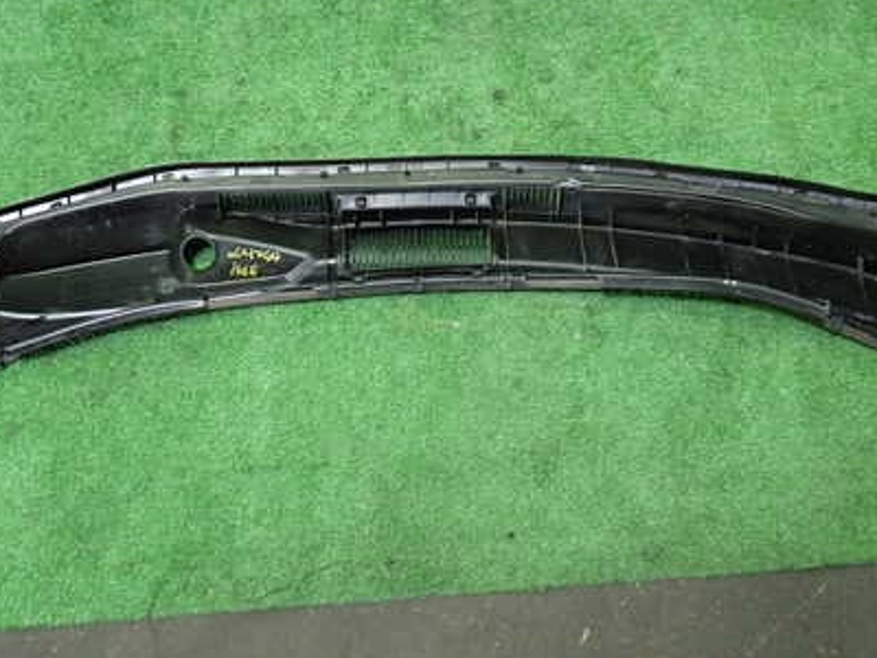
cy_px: 230
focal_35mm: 45
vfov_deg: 32.0
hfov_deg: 42.1
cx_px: 417
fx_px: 1140
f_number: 2.3
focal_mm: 5.4
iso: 320
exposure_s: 1/30
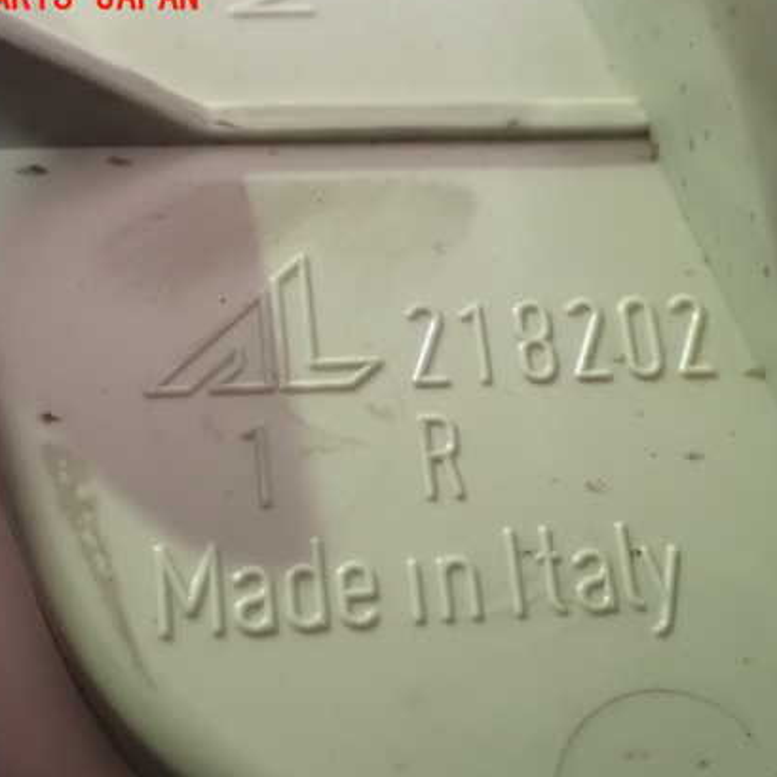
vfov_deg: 24.7
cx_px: 424
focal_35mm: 70
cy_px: 401
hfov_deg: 24.6
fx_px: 1778
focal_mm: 9.65
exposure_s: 1/40
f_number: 3.3
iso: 1600
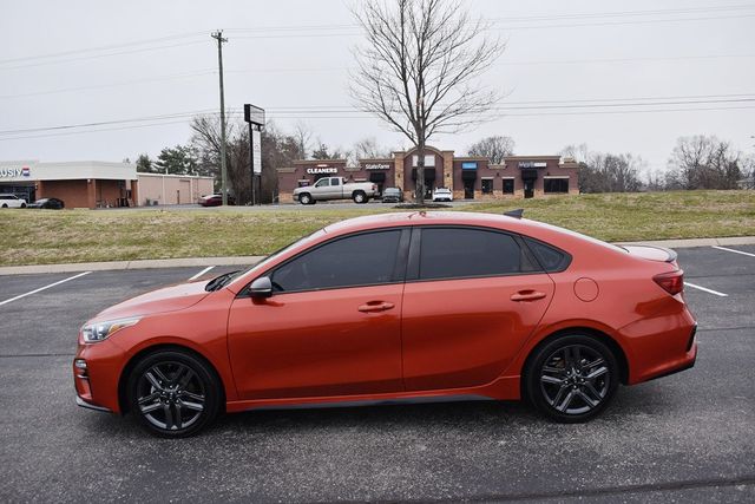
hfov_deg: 61.9
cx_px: 378
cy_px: 252
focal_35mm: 30
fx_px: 629
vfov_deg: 43.6
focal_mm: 20
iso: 220
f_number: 5.6
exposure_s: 1/250
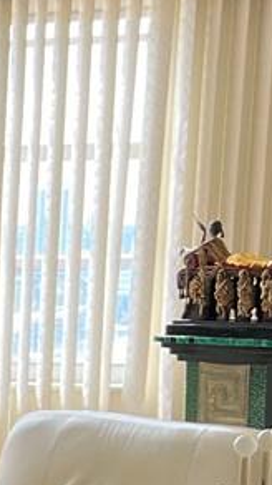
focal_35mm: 155
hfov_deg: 6.8
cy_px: 556
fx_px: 1990
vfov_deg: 13.5
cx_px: -648
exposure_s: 1/353
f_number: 1.5
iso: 50
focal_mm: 5.7
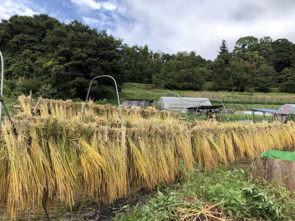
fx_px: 239
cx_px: 148
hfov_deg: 63.4
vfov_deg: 49.7
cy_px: 110
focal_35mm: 28
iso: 20
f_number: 1.8
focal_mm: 3.99
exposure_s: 1/972
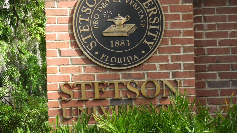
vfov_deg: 3.7
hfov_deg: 6.6
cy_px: 57
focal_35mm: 328
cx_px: 118
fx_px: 2061
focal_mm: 53.7
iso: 110
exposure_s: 1/125
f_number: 5.5
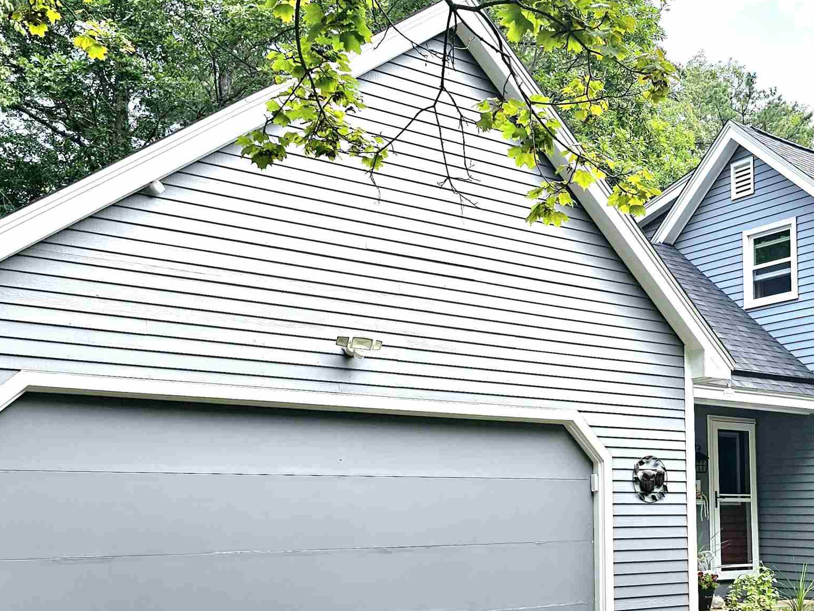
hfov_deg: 40.2
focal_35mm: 46
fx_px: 1082
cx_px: 600
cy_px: 400
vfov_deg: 31.3
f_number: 1.7
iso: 10
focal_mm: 6.3
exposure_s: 1/323
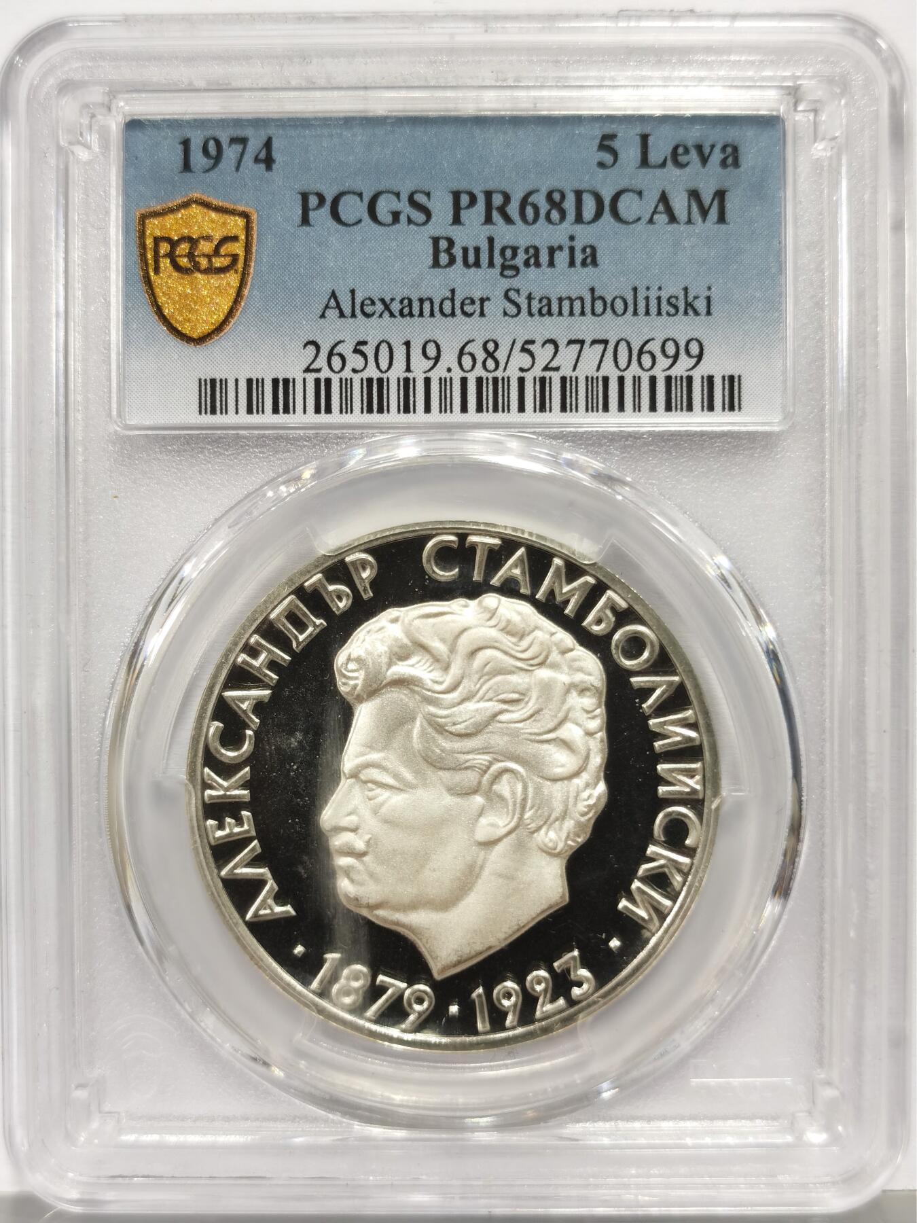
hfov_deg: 27.0
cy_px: 612
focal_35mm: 54
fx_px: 1907
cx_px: 458
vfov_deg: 35.5
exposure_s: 1/100
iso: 125
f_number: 16
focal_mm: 5.56
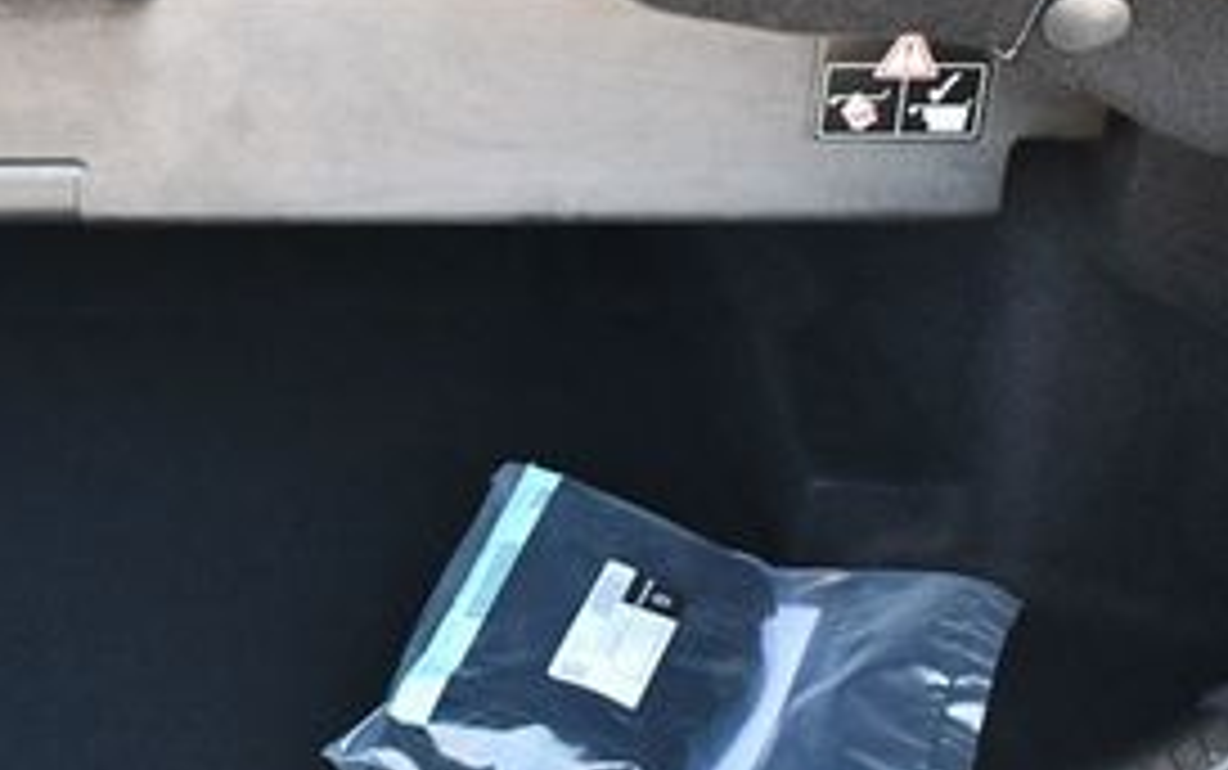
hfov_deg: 22.9
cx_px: -49
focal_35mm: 86
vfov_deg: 15.2
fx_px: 2880
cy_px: 333
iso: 720
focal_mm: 18
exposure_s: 1/250
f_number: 3.5
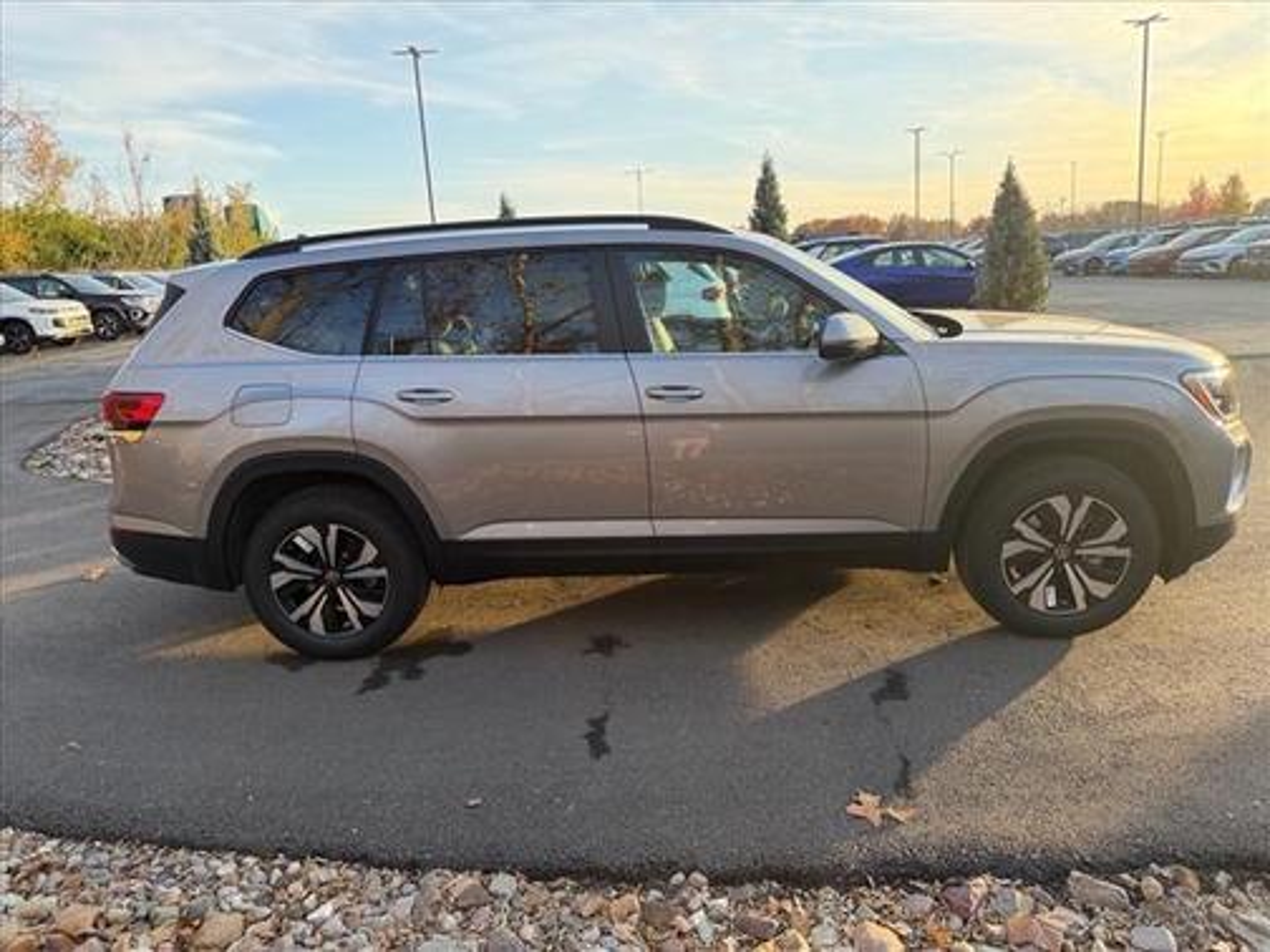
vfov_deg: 56.8
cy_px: 476
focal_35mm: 24
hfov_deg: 71.6
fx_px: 881
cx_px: 635
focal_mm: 6.76
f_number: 1.78
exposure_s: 1/517
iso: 100
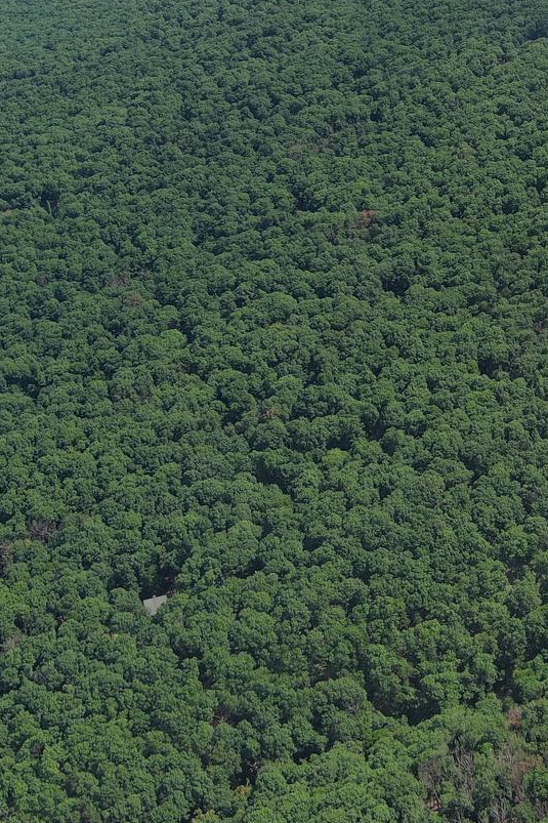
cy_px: 162
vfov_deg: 26.8
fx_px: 1690
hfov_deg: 17.2
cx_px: 740
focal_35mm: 74
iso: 100
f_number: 2.8
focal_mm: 10.57
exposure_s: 1/843
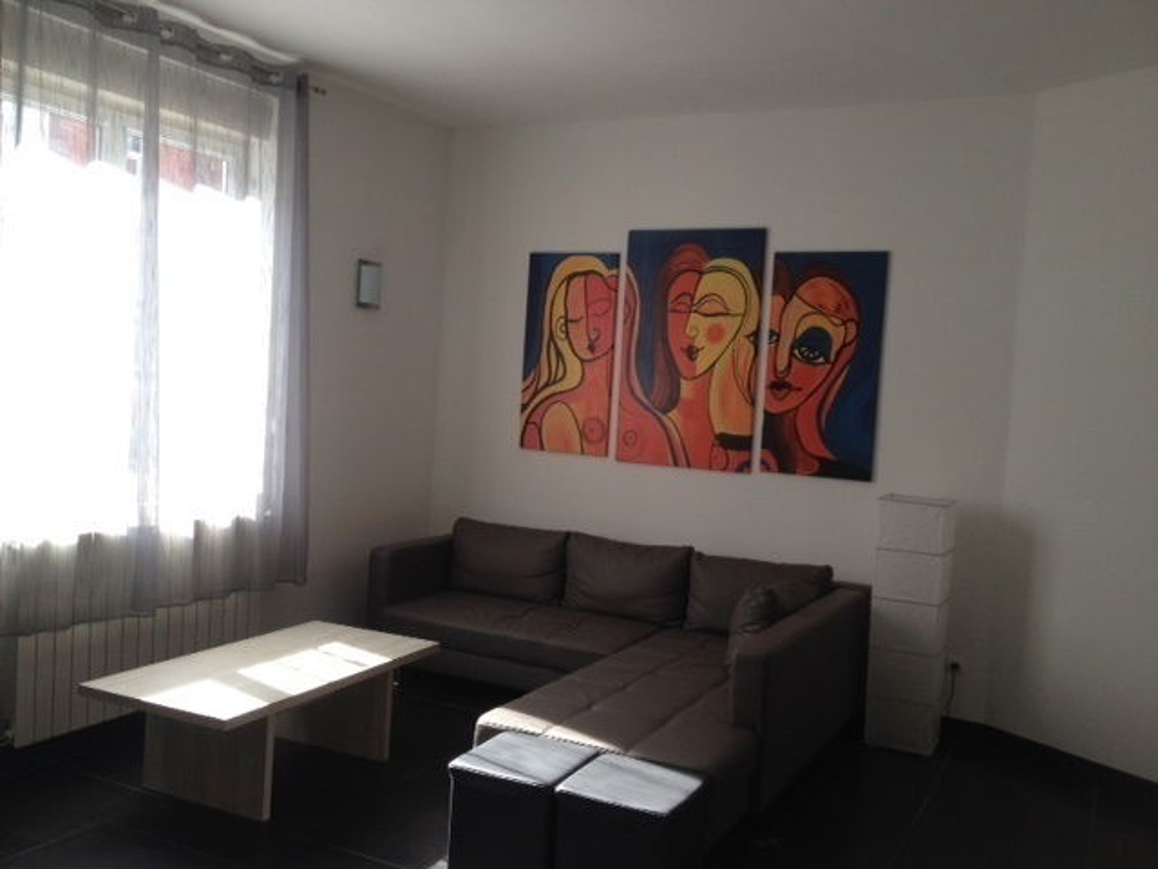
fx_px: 1171
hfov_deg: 52.6
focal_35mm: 35
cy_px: 434
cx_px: 579
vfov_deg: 40.7
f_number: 2.4
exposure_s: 1/120
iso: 80
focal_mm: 4.28
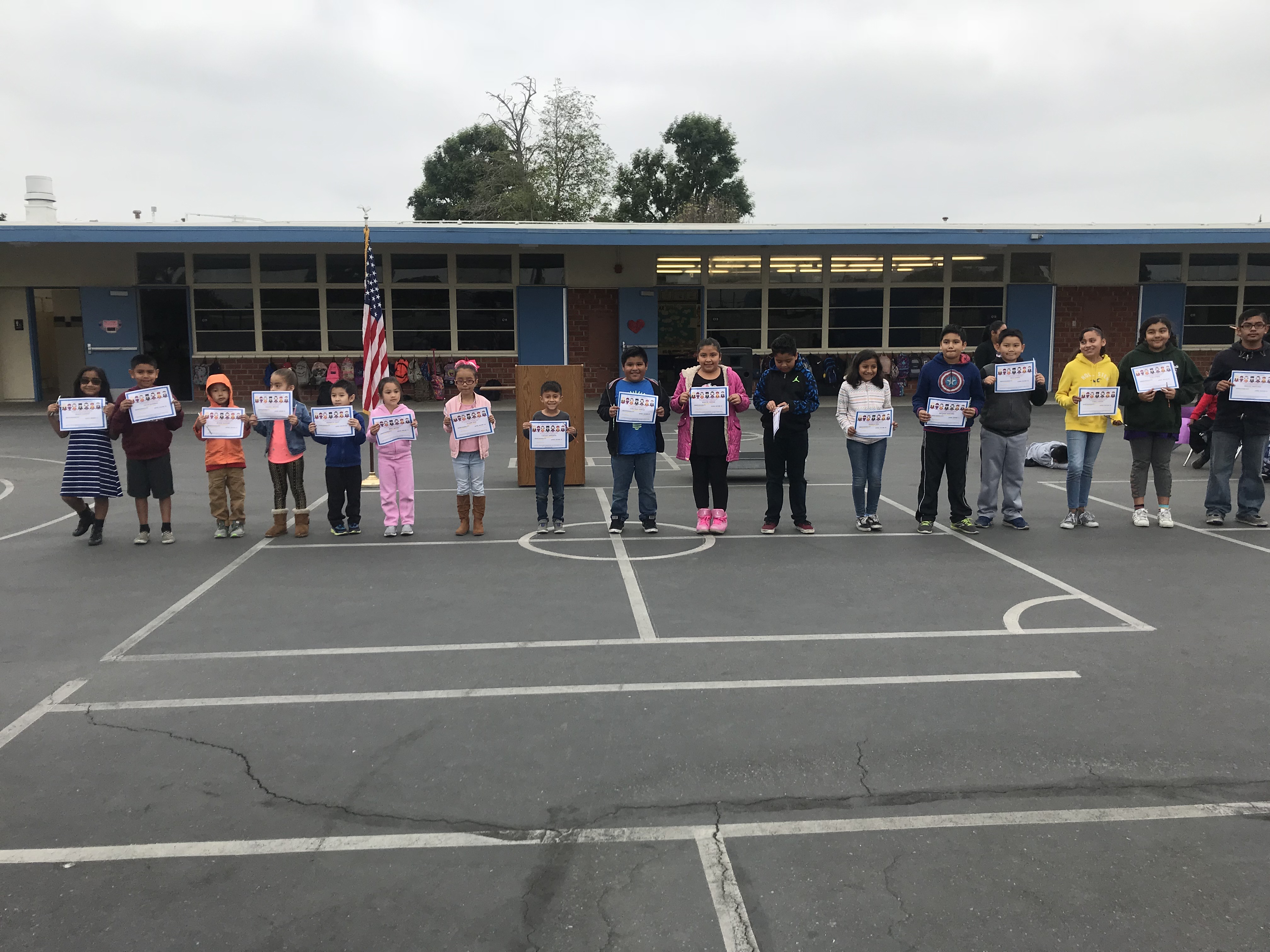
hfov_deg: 63.4
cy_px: 476
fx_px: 1027
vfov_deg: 49.7
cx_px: 635
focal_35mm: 28
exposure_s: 1/563
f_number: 1.8
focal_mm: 3.99
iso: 20
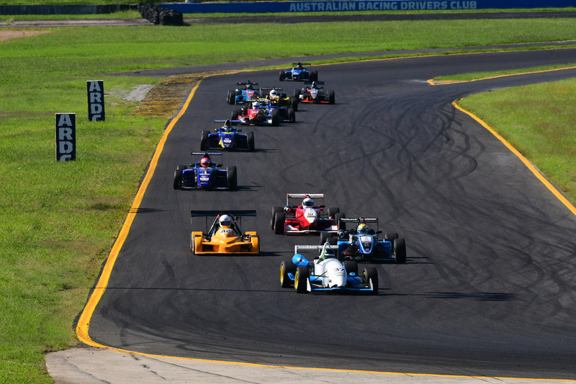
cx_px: 288
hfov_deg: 4.3
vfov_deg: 2.9
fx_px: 7682
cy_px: 192
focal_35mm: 480
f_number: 13
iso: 500
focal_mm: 320
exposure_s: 1/640
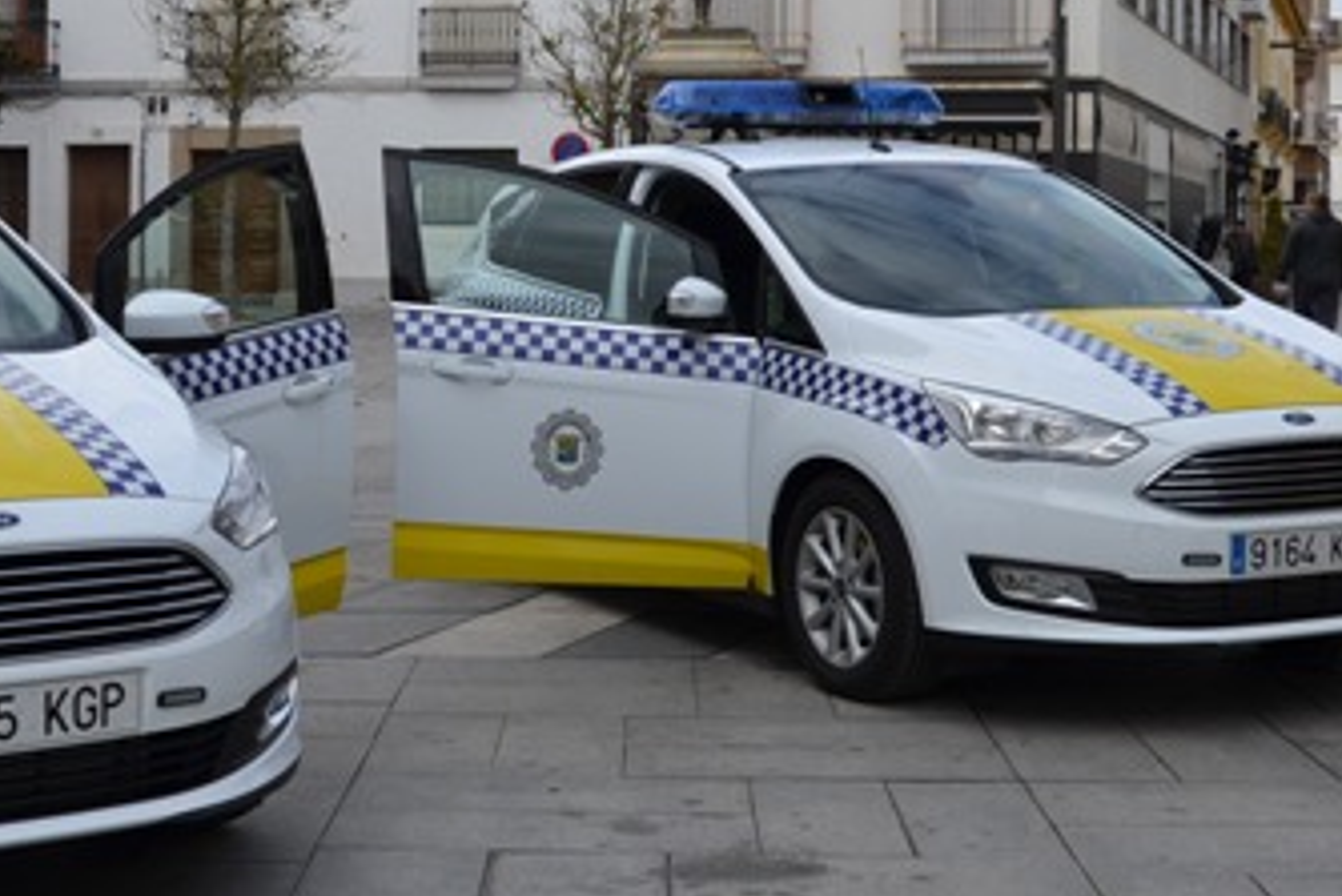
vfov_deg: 20.6
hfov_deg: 30.1
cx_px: 382
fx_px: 2460
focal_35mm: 66
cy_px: 305
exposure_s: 1/250
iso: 140
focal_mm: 23
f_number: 8
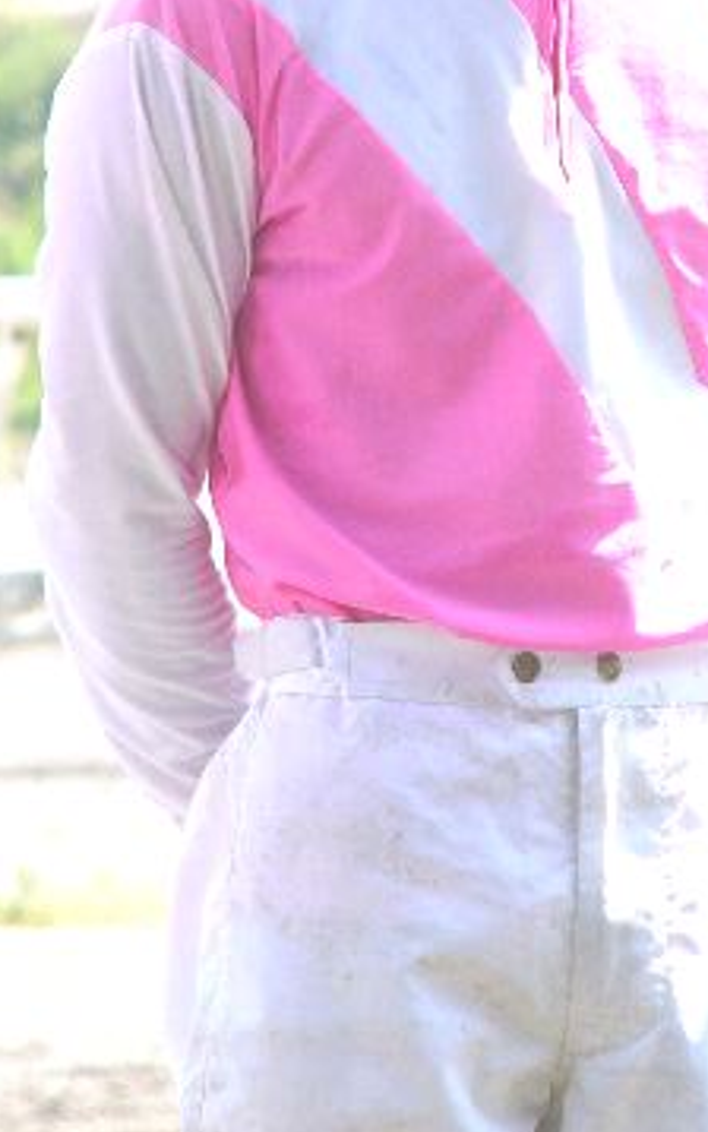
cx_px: 686
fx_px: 16812
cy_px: 297
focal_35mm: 545
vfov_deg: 3.9
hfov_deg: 2.4
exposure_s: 1/500
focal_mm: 47.9
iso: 50
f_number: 6.5
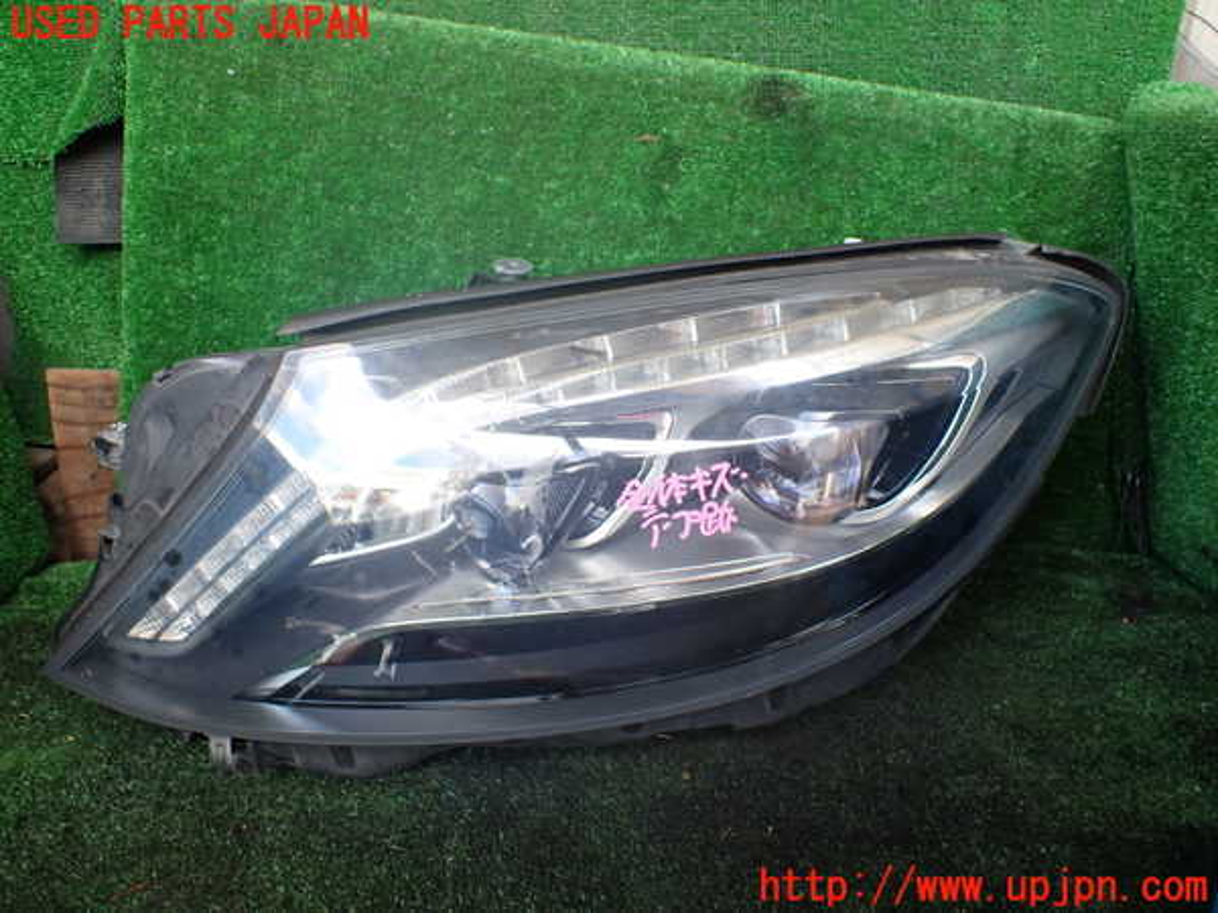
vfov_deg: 46.8
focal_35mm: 30
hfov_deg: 60.0
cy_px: 456
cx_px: 609
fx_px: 1056
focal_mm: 5.4
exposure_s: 1/125
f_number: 2.3
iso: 250
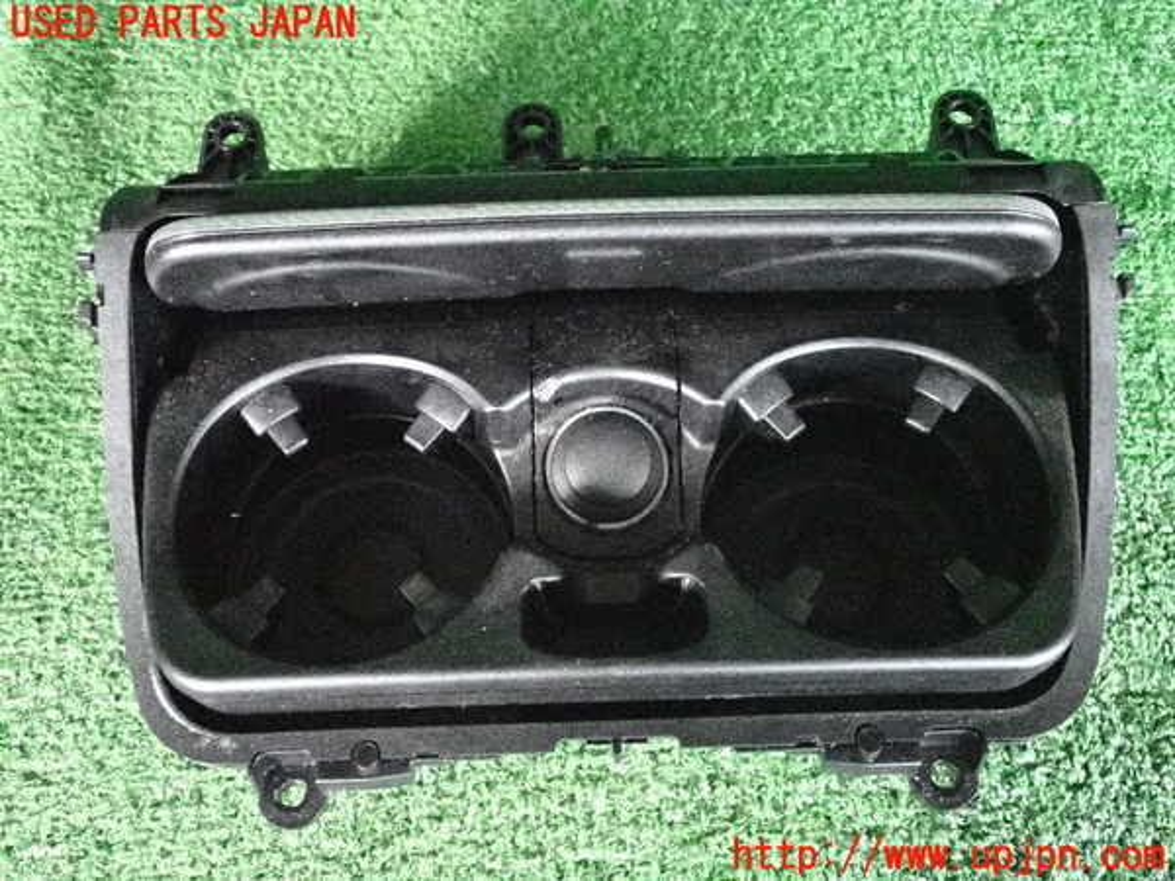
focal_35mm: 41
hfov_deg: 45.8
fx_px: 1392
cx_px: 588
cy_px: 440
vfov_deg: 35.1
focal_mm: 7.31
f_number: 2.8
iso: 12800
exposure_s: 1/125
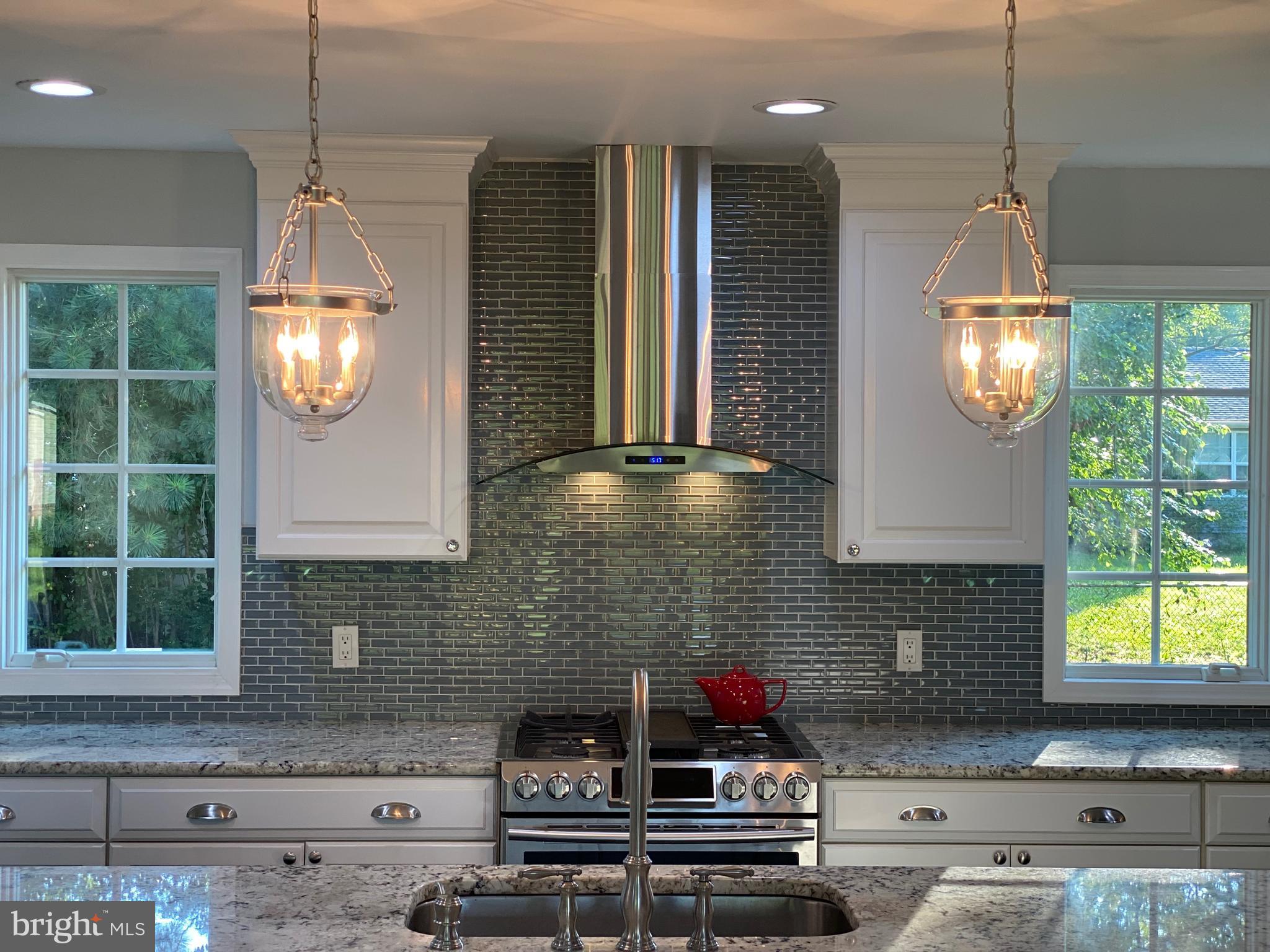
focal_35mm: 52
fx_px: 1908
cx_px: 635
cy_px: 476
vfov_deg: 28.0
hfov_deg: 36.8
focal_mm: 6
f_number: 2
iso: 100
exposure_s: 1/120
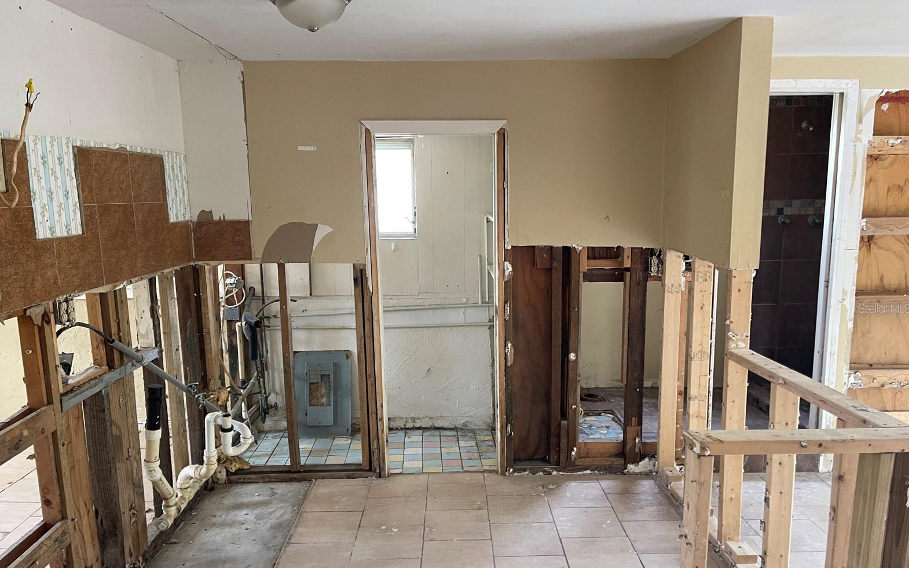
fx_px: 669
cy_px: 308
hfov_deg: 68.4
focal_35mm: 27
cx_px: 450
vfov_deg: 46.0
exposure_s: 1/60
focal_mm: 5.1
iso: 125
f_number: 1.6
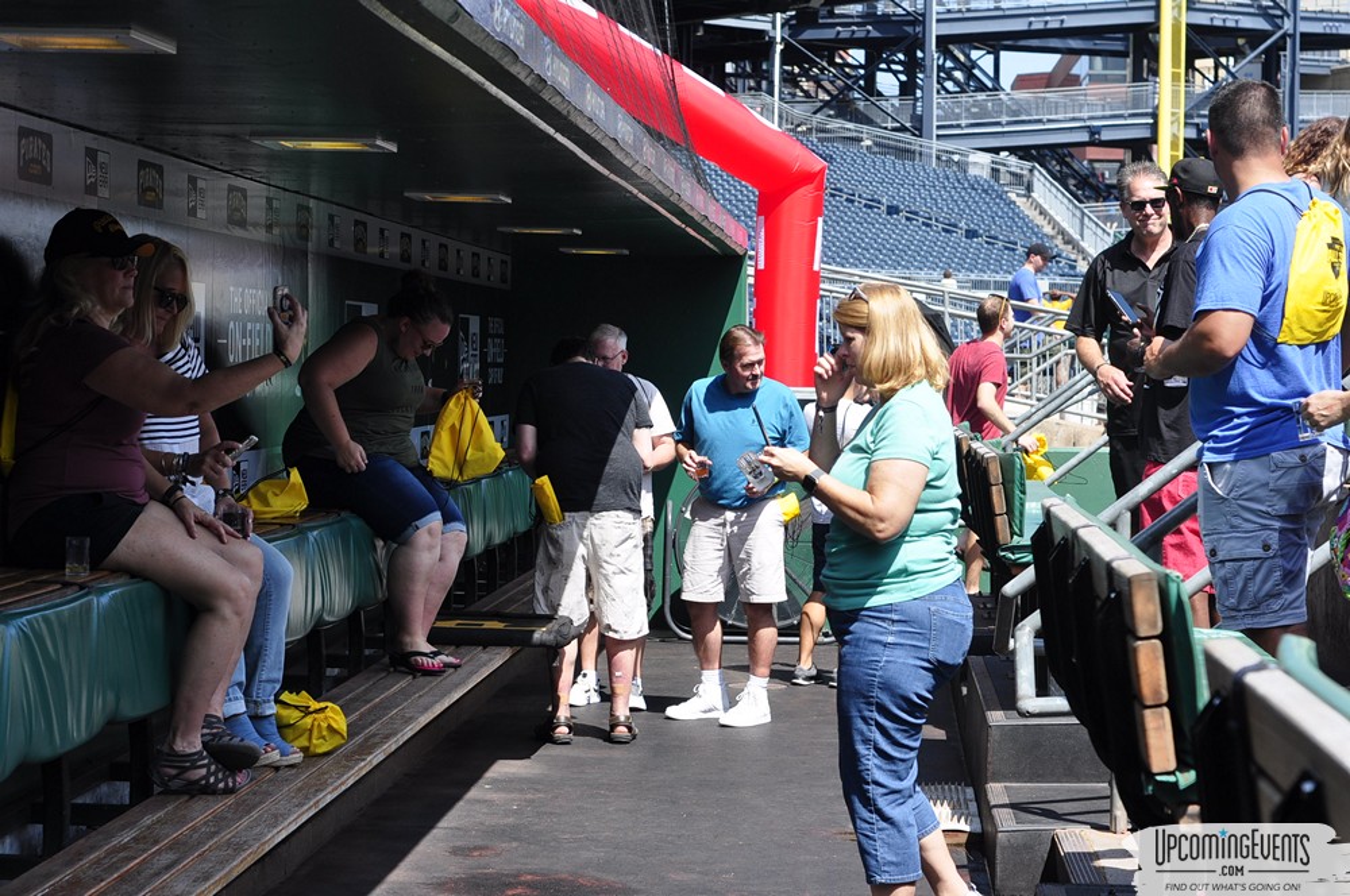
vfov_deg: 18.1
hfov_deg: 27.0
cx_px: 675
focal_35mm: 75
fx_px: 2809
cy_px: 448
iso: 200
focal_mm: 50
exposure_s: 1/500
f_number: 5
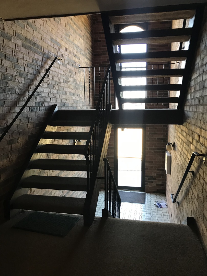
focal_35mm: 28
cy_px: 138
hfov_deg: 49.7
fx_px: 223
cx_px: 104
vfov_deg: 63.4
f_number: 1.8
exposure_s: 1/17
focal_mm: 3.99
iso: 40
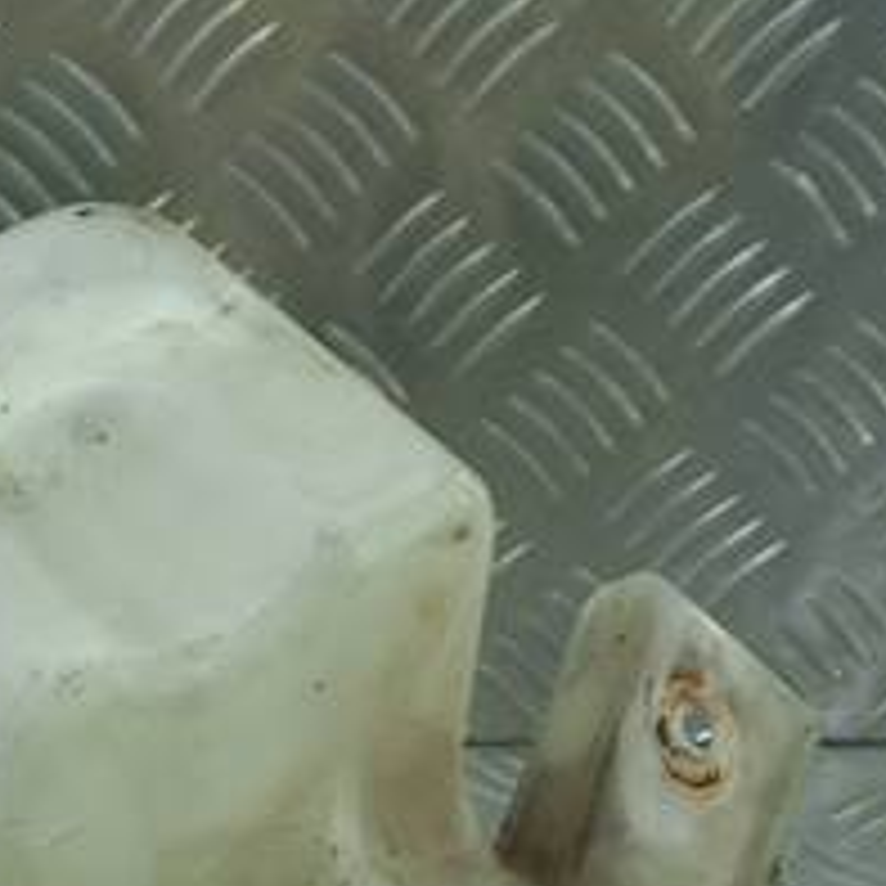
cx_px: 229
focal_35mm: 115
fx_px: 3330
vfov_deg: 14.1
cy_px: 1390
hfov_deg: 15.1
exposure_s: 1/50
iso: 50
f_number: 1.8
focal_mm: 4.6
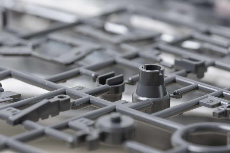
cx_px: 115
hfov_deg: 19.5
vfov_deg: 13.0
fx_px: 671
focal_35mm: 105
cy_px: 76
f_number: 14
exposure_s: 1/160
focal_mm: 105
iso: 200
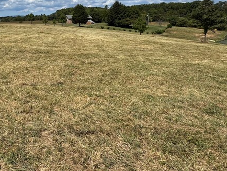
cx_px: 18
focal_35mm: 33
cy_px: 35
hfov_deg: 48.8
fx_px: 217
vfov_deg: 41.2
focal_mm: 2.22
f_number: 2.2
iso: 50
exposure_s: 1/3106
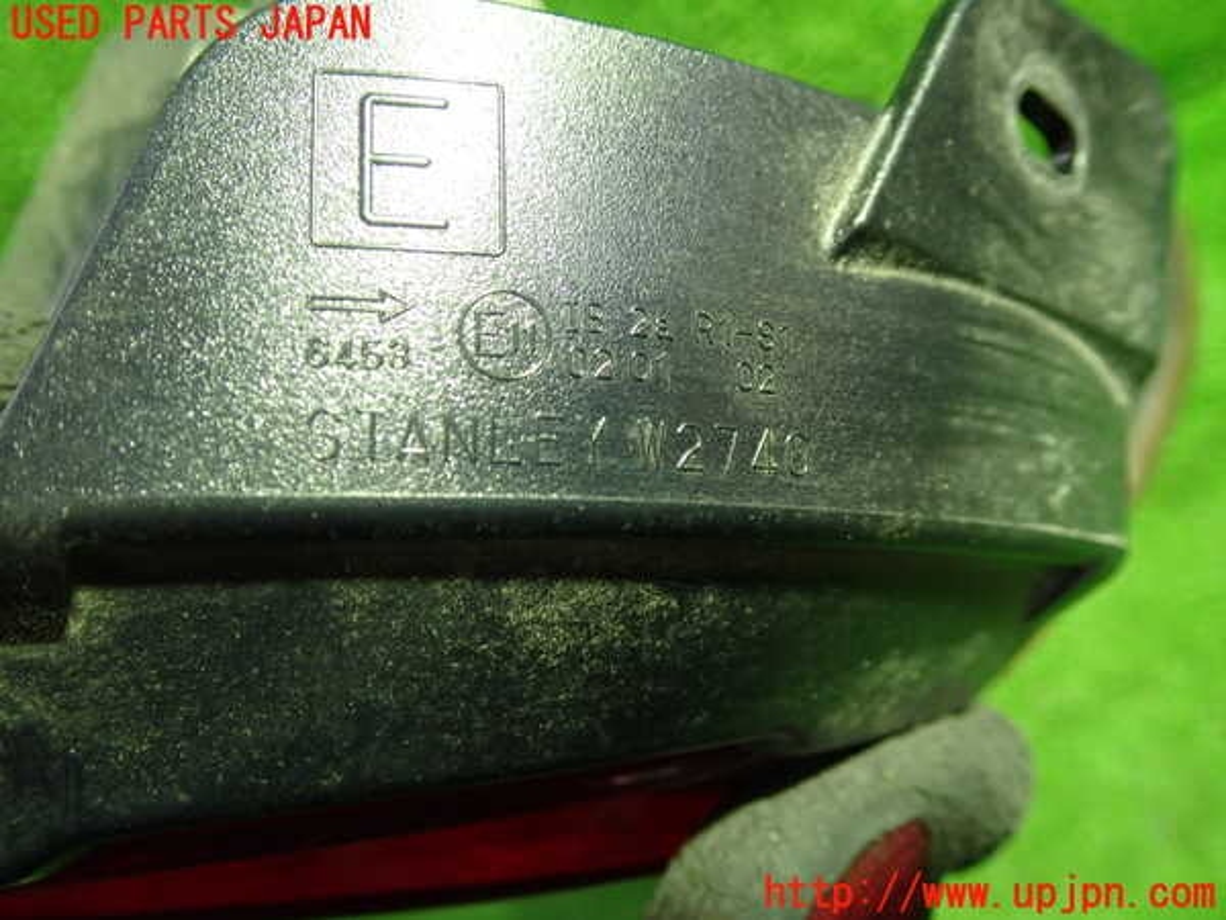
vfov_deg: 46.8
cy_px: 460
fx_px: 1063
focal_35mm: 30
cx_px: 613
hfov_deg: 60.0
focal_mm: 5.4
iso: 640
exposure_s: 1/30
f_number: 2.3
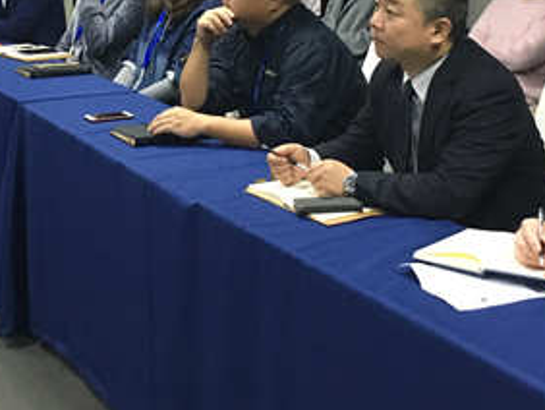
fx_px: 1198
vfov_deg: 19.1
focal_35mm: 76
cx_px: 176
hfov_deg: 25.5
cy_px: 53
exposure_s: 1/25
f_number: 2.2
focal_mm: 4.15
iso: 200
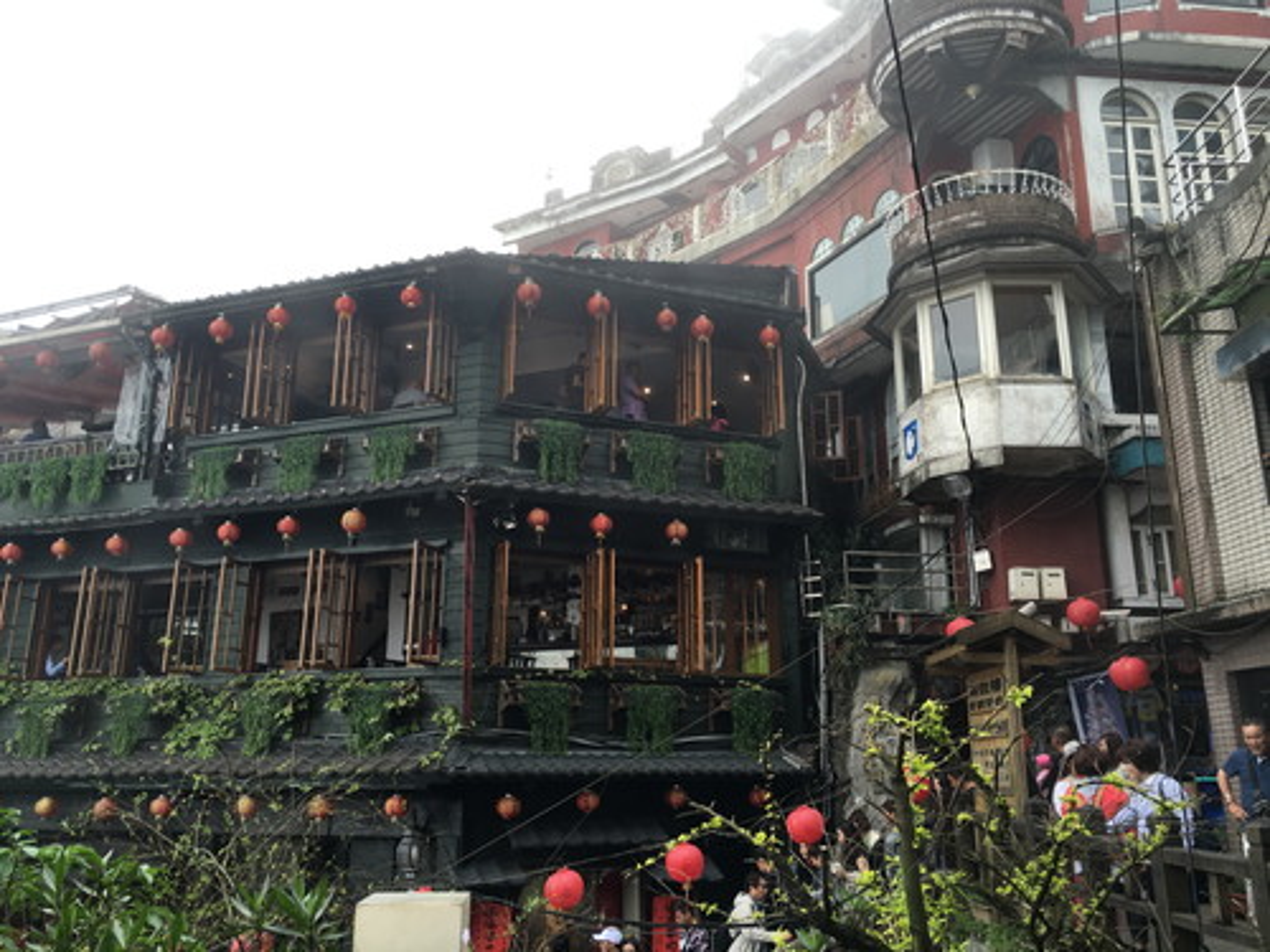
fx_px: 1064
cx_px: 635
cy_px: 476
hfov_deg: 61.7
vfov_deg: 48.2
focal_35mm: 29
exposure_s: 1/148
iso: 25
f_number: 2.2
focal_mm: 4.15
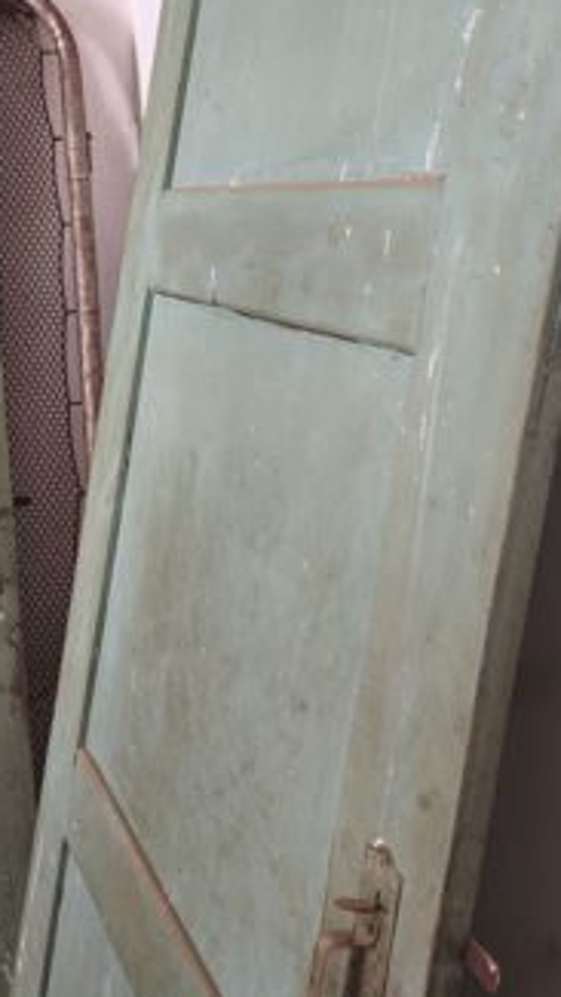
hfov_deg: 28.4
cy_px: 383
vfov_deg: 49.0
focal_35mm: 41
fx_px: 1083
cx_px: 106
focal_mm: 5.35
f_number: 1.7
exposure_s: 1/25
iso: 1600
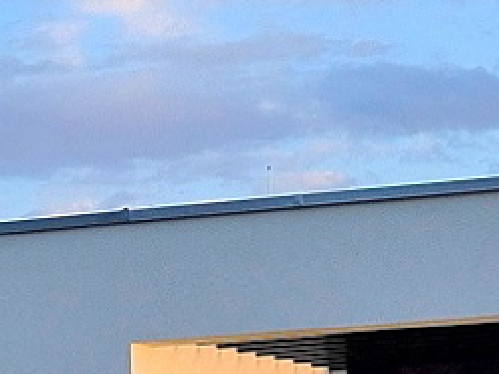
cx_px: 139
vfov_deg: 11.1
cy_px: 689
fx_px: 1787
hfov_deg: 15.8
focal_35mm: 124
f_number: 1.8
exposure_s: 1/500
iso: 50
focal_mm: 5.4
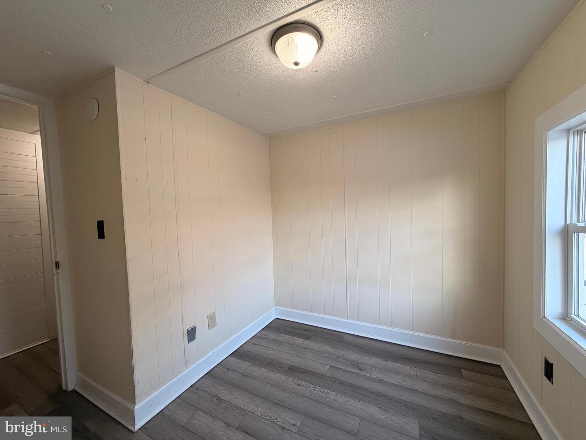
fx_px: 237
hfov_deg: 102.1
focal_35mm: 14
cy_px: 220
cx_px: 293
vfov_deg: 85.7
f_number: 2.2
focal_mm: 2.22
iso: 200
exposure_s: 1/120
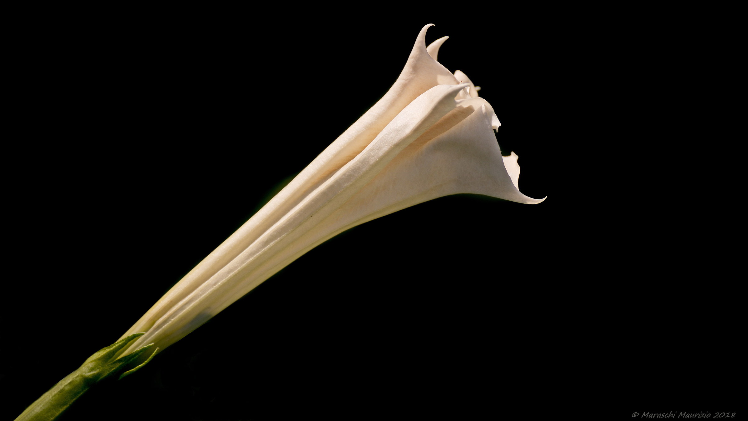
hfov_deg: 10.2
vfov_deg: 5.7
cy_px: 171
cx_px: 374
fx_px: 4205
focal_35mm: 212
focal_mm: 134.5
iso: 250
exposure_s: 1/2000
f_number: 4.4
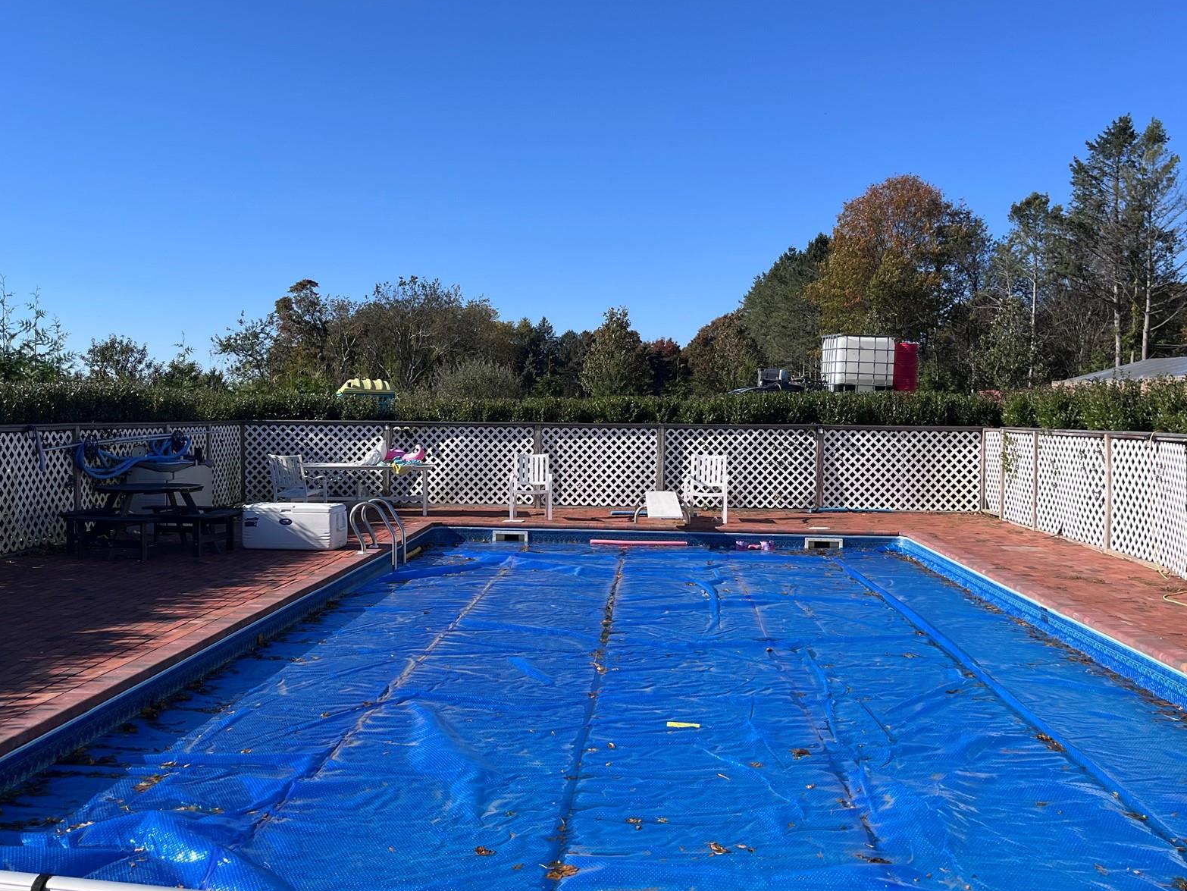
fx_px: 1166
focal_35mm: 34
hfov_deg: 53.8
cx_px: 509
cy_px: 420
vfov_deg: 41.8
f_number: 1.6
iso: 50
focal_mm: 5.1
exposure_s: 1/3215
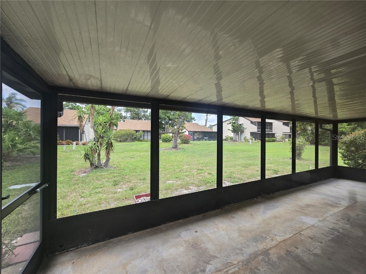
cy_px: 137
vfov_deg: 89.9
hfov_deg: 106.2
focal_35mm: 13
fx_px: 137
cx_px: 183
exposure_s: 1/182
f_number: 2.2
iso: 50
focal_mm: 2.2
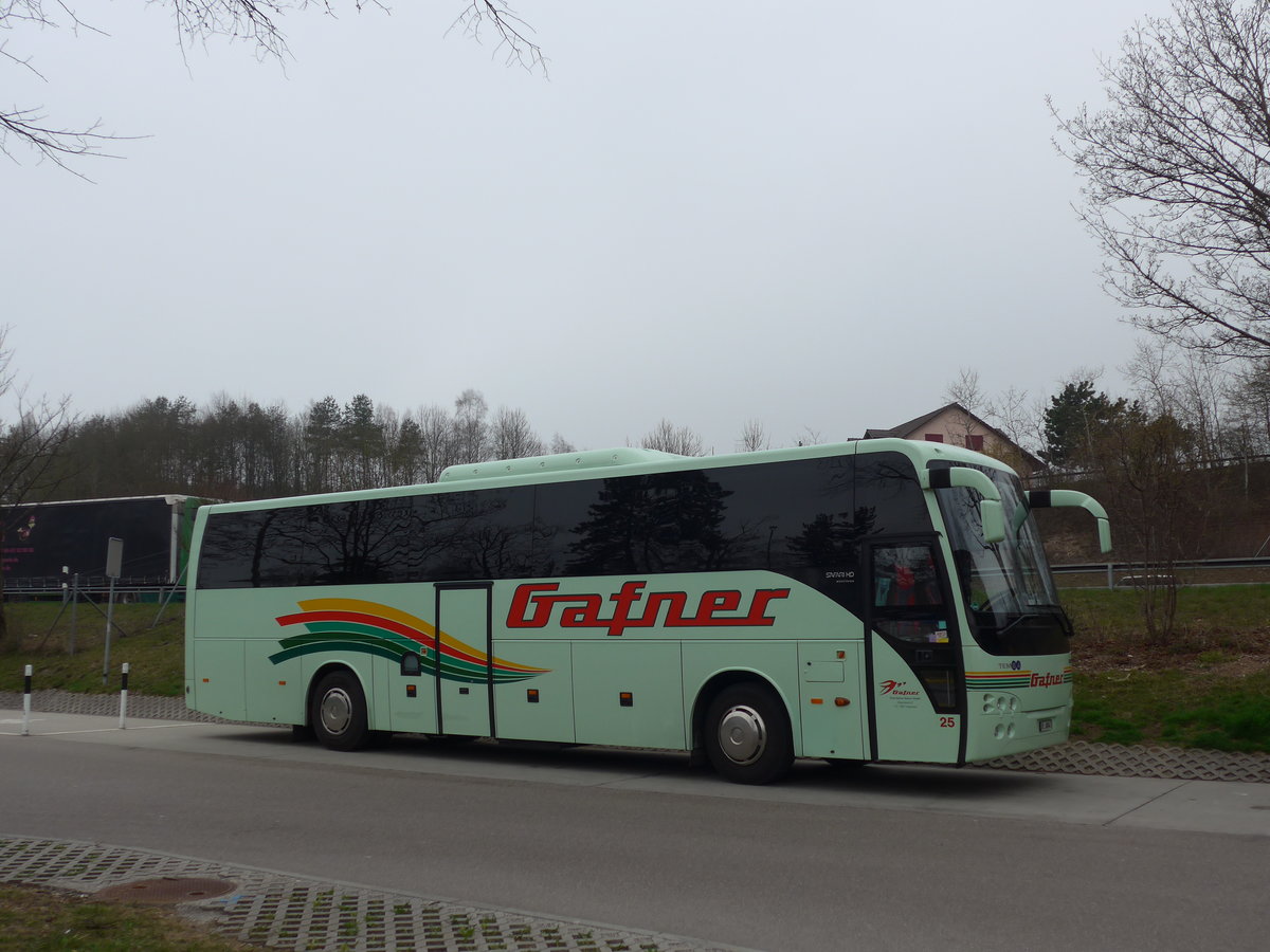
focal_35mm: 36
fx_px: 1321
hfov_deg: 51.4
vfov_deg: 39.7
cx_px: 635
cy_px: 476
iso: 80
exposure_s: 1/800
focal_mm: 7.5
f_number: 2.8
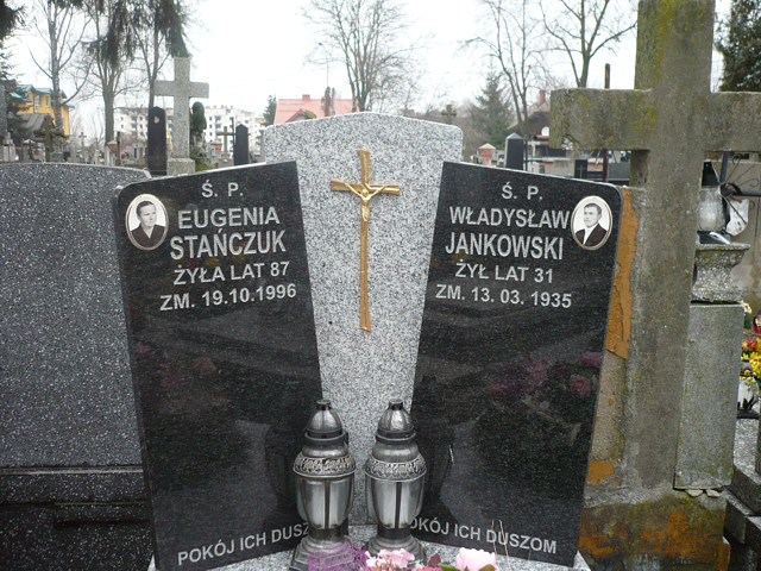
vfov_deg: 36.0
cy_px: 286
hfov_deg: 46.8
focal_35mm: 40
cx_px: 380
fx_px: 879
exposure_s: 1/30
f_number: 3
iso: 125
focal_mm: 6.6
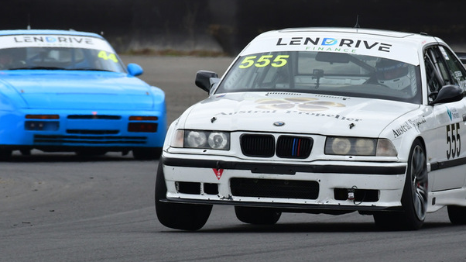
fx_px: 12907
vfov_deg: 1.2
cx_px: 296
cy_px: 126
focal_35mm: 1045
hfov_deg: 2.1
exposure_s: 1/640
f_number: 11
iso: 1000
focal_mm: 500
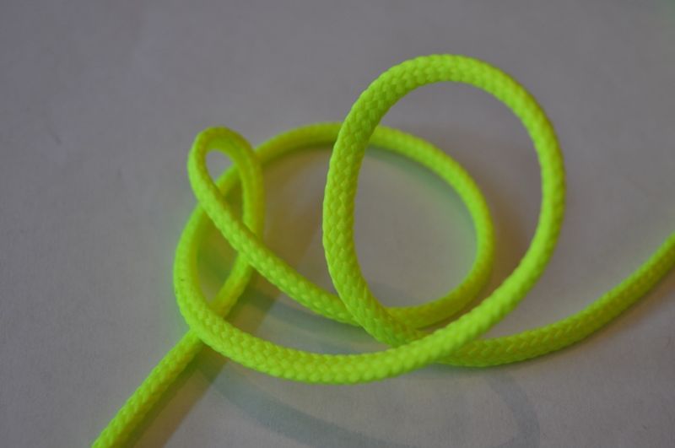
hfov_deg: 31.9
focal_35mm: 63
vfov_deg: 21.5
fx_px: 1180
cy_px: 224
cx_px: 338
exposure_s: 1/125
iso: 400
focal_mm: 42
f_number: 5.6
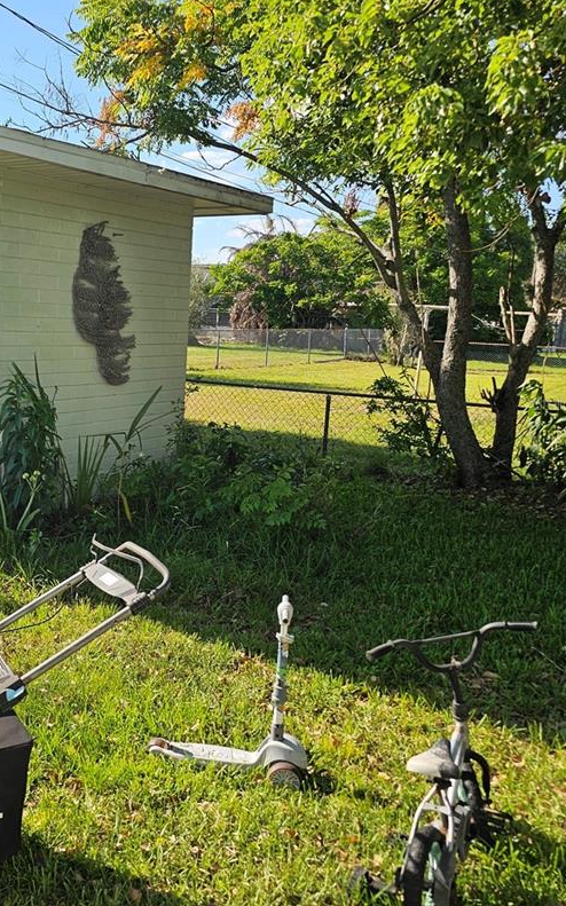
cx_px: 99
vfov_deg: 52.6
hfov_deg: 33.3
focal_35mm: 37
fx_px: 914
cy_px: 403
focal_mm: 6.3
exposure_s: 1/586
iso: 12
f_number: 1.7
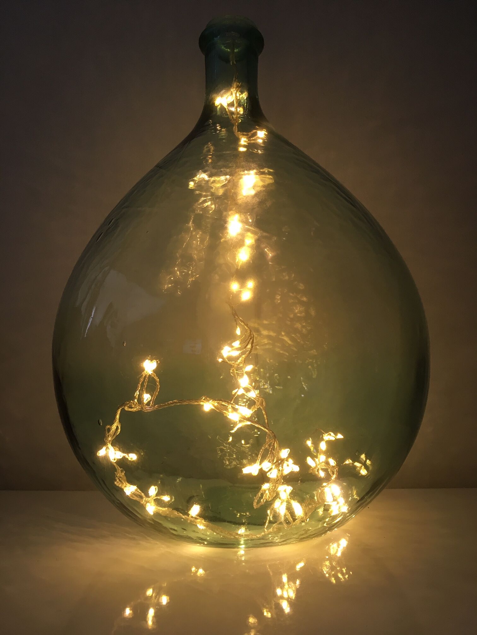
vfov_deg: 61.7
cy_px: 318
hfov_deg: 48.2
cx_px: 238
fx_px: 533
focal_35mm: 29
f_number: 2.2
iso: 64
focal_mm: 4.15
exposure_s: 1/33
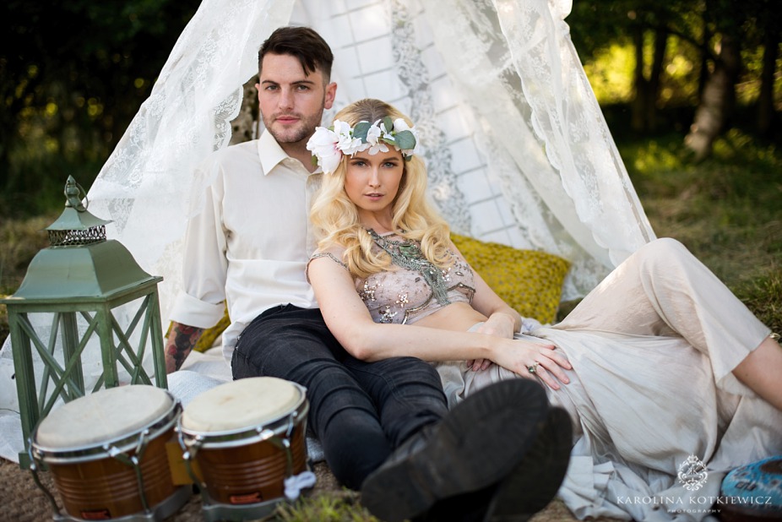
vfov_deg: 27.0
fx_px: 1086
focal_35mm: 50
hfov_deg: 39.6
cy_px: 261
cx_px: 391
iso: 250
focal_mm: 50
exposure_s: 1/1000
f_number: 2.2
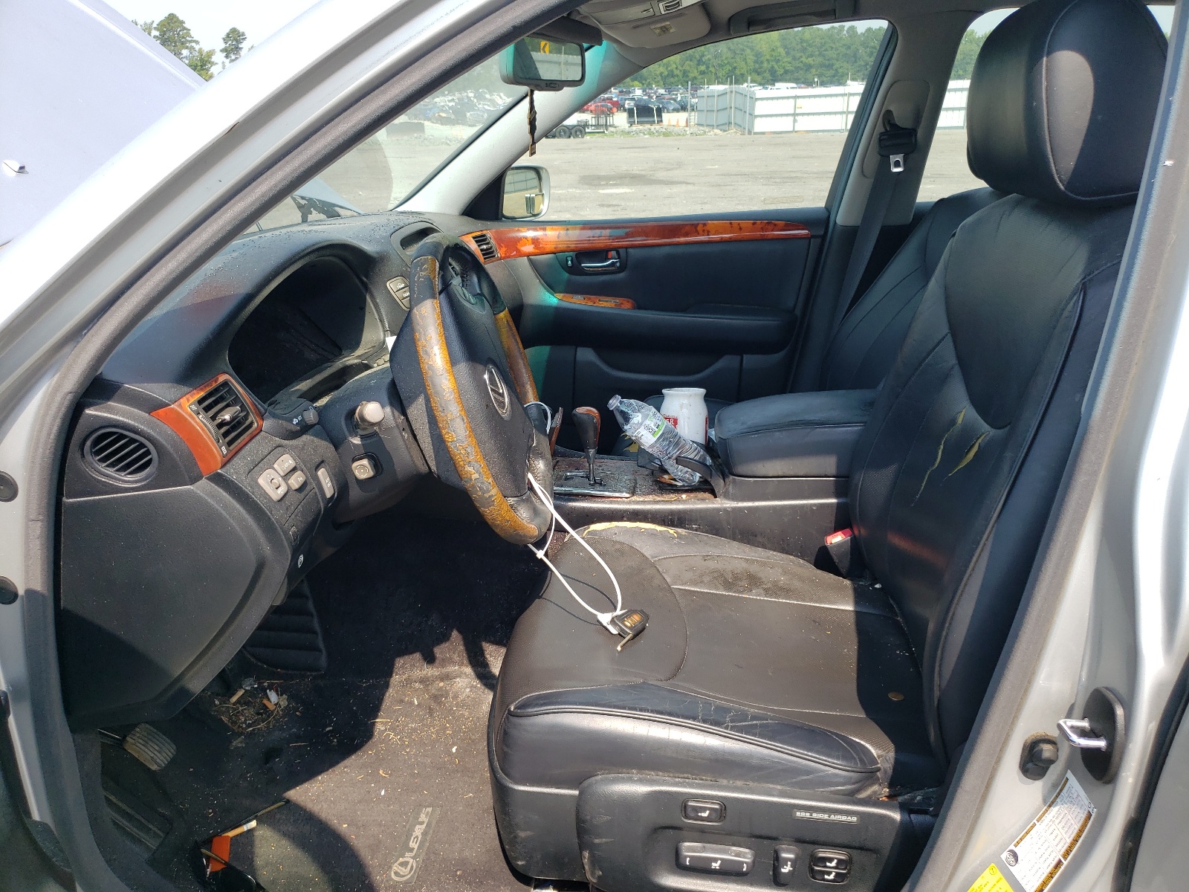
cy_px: 446
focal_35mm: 26
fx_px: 893
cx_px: 594
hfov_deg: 67.3
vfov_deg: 53.1
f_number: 1.5
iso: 50
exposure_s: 1/1000
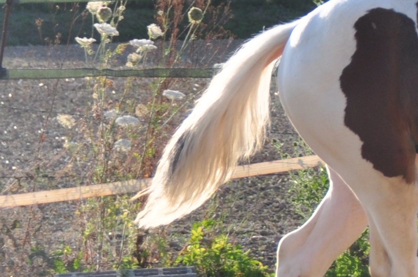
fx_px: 2295
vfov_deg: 6.9
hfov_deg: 10.2
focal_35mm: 198
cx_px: 528
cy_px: 183
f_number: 4.8
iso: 200
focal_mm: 52
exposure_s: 1/640
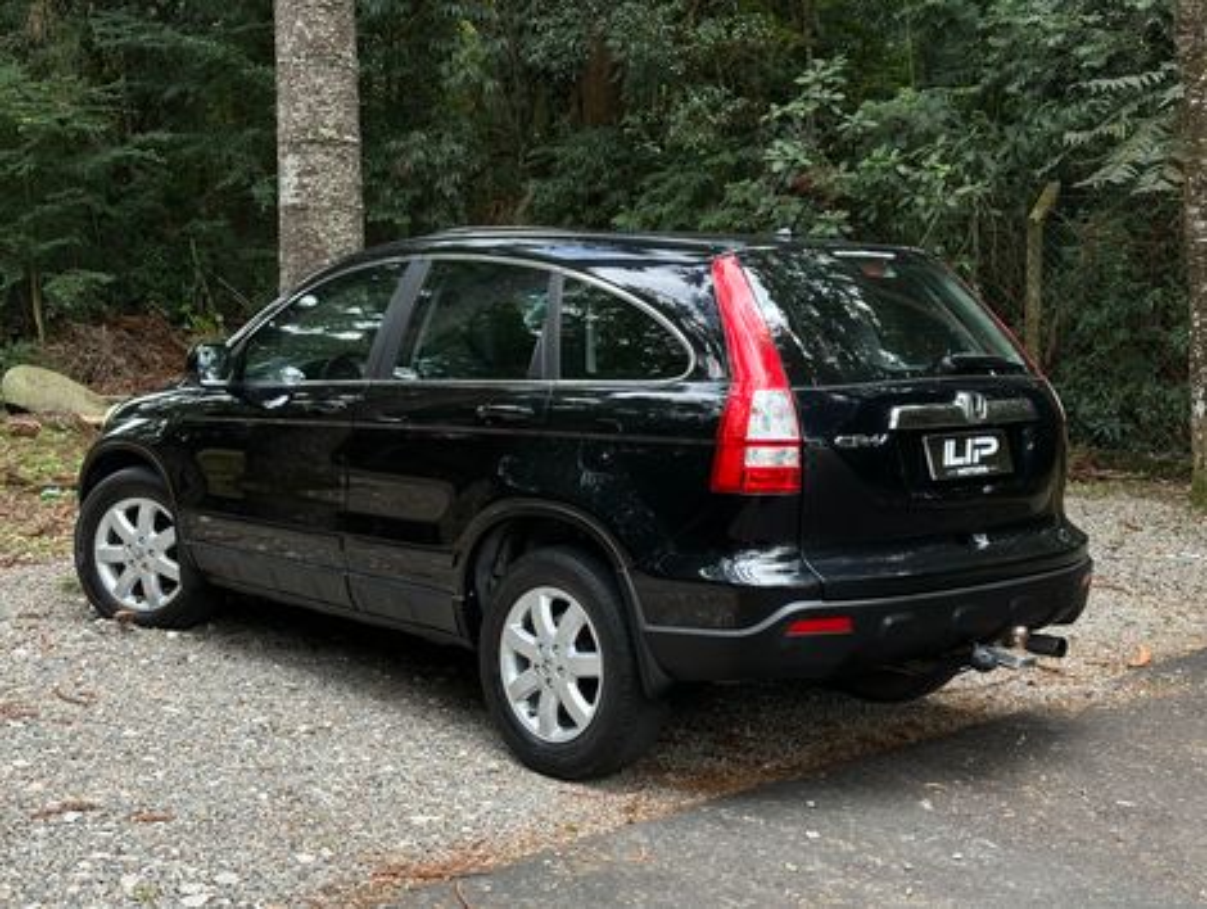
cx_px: 604
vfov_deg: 30.3
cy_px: 454
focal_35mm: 48
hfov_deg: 39.6
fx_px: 1676
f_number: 1.78
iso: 64
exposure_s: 1/308
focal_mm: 6.86
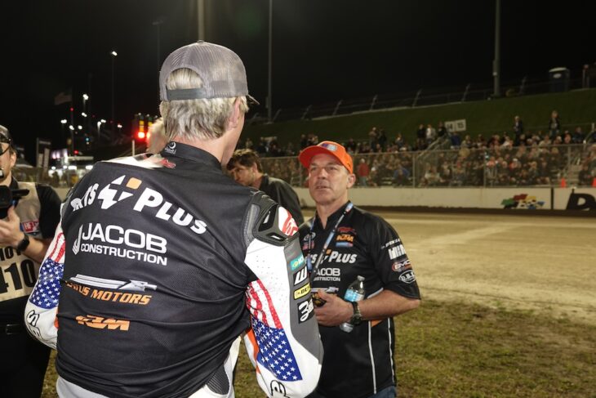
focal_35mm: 33
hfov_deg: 57.2
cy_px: 199
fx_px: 546
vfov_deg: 40.0
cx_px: 298
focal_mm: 12.04
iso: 400
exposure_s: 1/40
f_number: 2.8
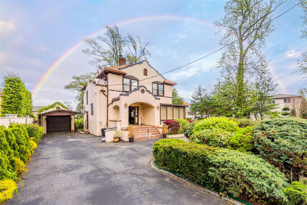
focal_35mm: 14
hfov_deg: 104.2
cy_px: 102
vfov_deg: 81.3
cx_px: 154
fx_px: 119
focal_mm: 14
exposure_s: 1/160
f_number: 5.6
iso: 40
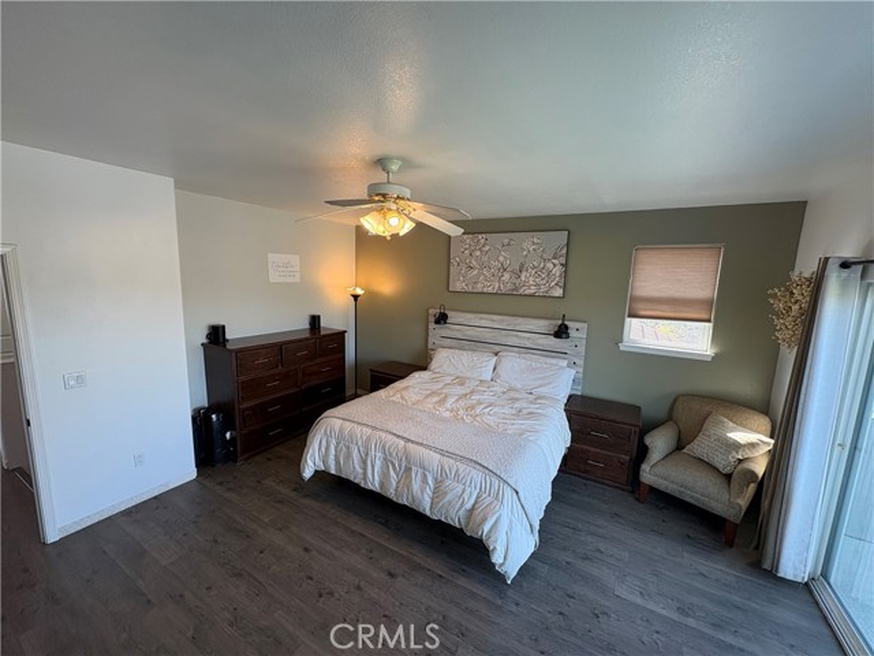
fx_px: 353
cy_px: 328
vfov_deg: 85.7
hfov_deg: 102.1
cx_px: 437
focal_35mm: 14
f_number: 2.2
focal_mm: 2.22
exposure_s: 1/120
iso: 100
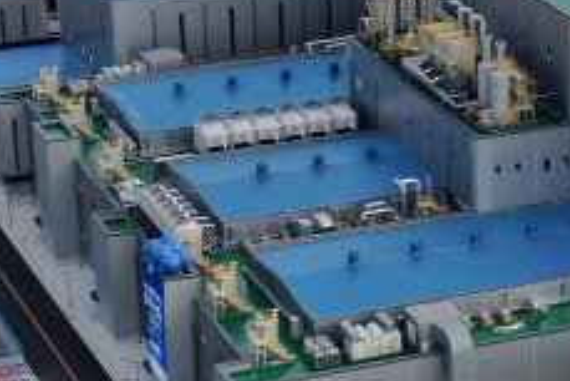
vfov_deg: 8.6
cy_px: 234
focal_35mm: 160
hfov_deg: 12.7
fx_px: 2535
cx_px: 558
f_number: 3.6
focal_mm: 7.71
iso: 100
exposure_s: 1/500
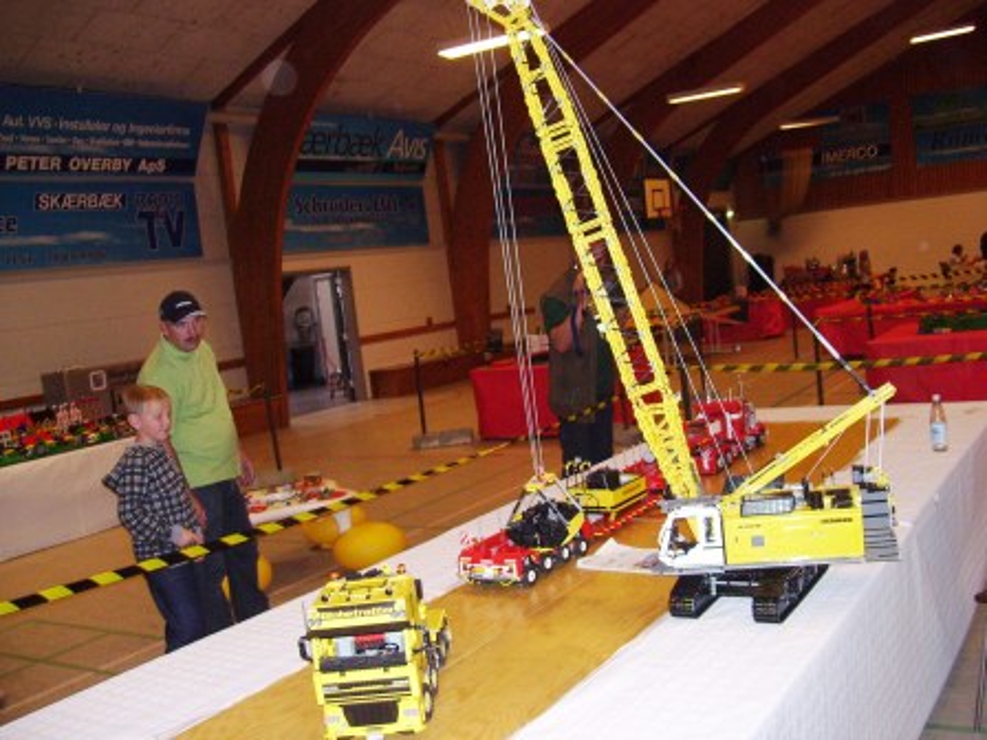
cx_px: 494
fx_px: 1026
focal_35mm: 36
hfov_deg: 51.4
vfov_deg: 39.7
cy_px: 370
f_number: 2.7
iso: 200
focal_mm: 6
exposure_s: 1/60
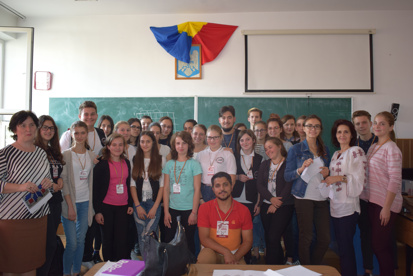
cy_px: 138
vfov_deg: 38.4
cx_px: 206
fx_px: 396
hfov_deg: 55.1
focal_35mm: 34
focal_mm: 23
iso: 500
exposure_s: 1/60
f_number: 3.8
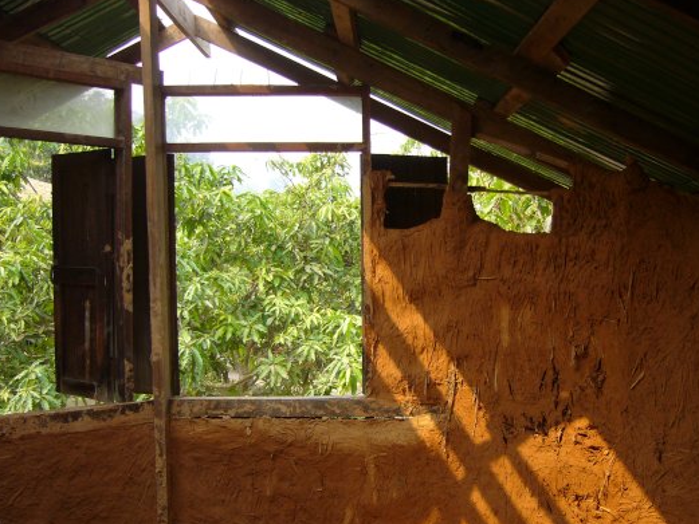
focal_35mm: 43
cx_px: 413
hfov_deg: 43.7
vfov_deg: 33.5
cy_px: 315
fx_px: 868
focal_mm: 5.8
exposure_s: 1/250
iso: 100
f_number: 2.8
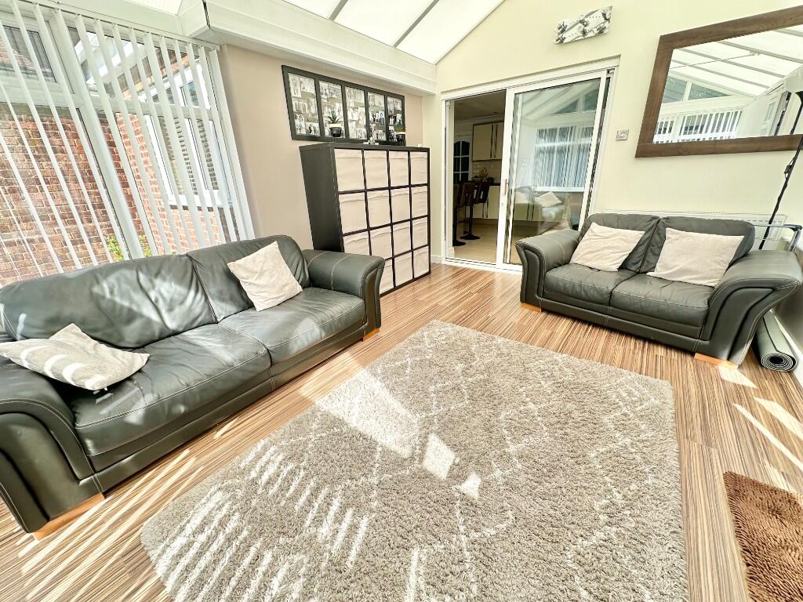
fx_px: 325
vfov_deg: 85.7
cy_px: 301
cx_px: 402
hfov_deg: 102.1
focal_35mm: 14
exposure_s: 1/200
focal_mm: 2.22
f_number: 2.2
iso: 40
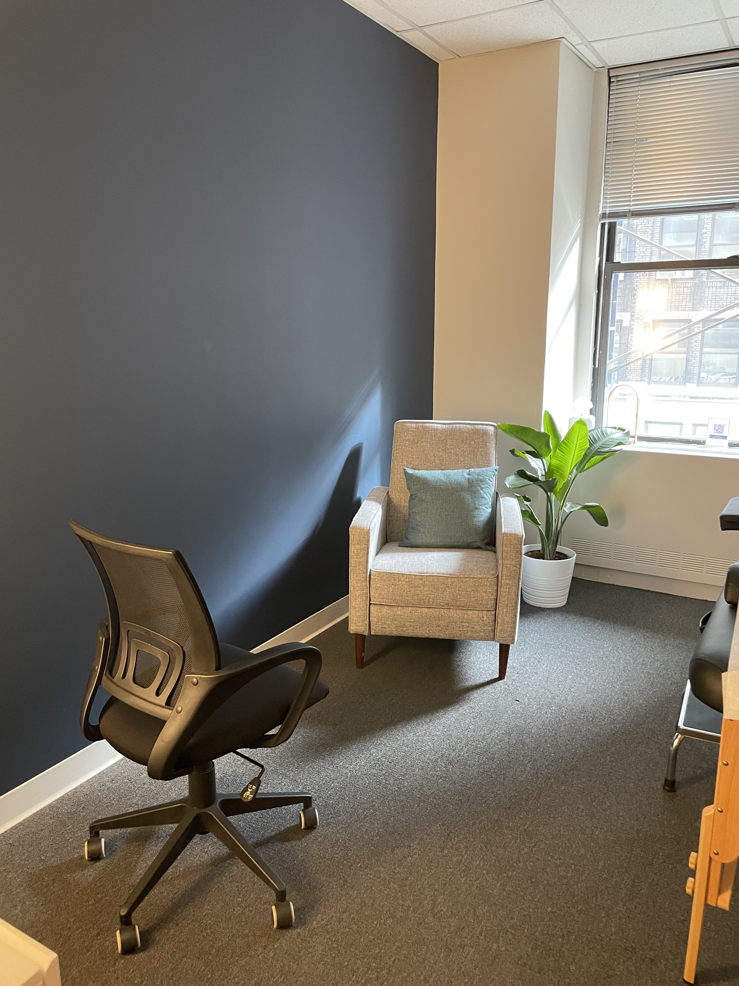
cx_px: 370
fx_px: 740
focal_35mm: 26
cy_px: 493
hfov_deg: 53.1
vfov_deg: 67.3
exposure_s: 1/40
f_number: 1.6
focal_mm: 4.2
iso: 400
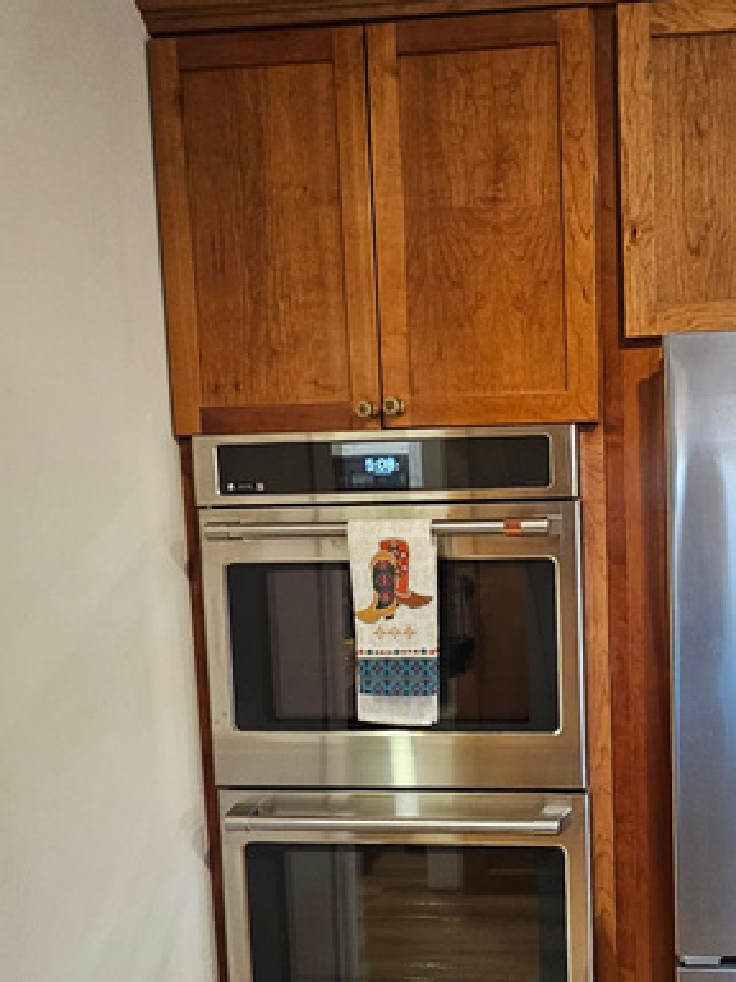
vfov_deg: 66.9
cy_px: 573
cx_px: 649
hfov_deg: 48.1
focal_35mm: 26
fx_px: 737
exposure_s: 1/30
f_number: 2.2
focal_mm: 2.2
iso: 400
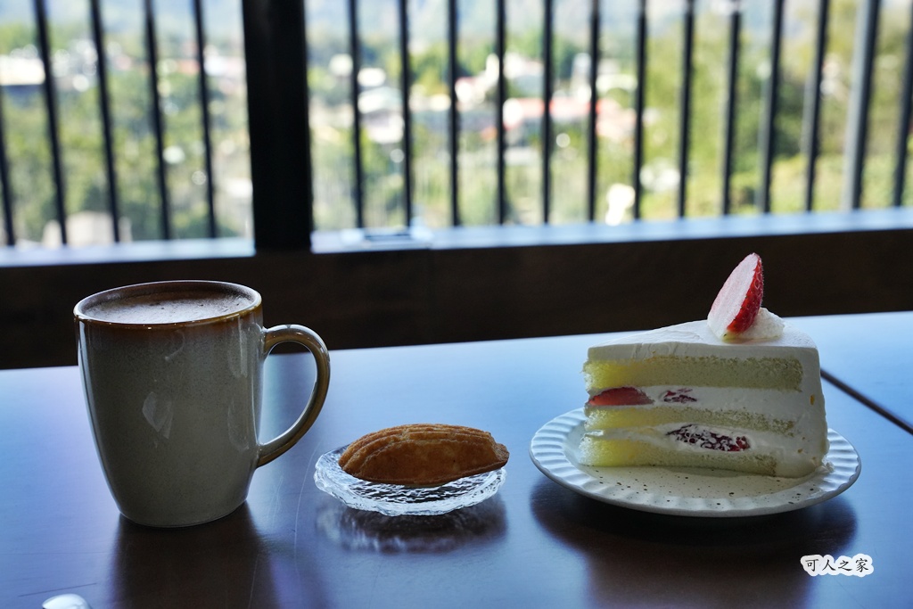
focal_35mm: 49
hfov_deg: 40.6
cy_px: 304
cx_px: 456
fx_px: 1235
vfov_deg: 27.7
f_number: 8
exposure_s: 1/500
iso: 3200
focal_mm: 48.7
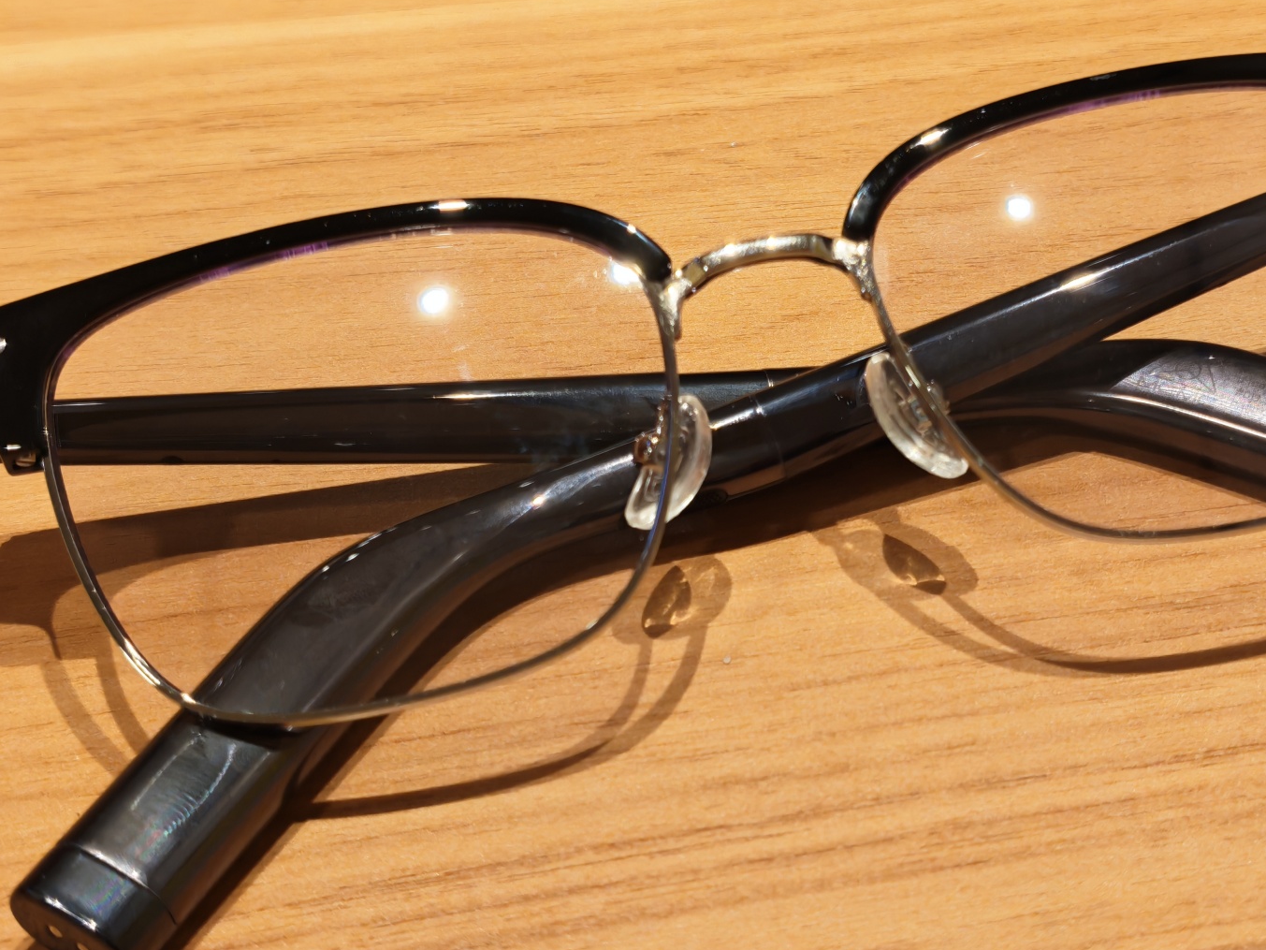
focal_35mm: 68
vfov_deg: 21.6
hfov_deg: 28.5
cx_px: 771
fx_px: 2487
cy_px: 519
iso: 125
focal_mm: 5.4
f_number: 1.6
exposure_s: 1/50
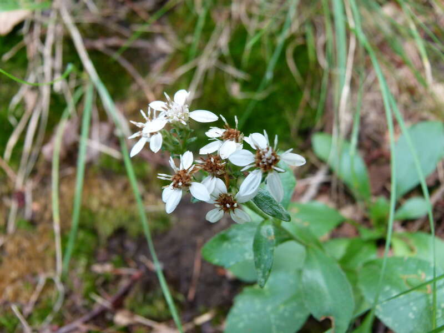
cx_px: 222
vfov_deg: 36.0
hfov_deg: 46.8
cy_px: 166
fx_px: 513
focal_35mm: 40
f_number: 3.1
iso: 160
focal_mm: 7.3
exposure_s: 1/60
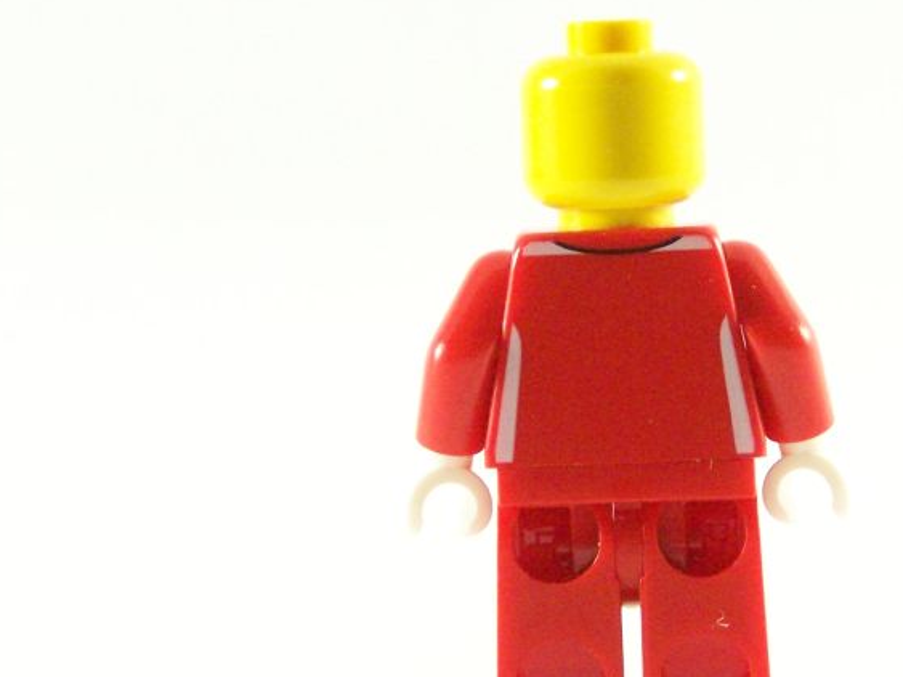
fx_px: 4981
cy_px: 374
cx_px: 645
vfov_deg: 7.8
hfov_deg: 10.3
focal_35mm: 191
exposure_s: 1/60
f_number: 3.6
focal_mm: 17.5
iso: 400
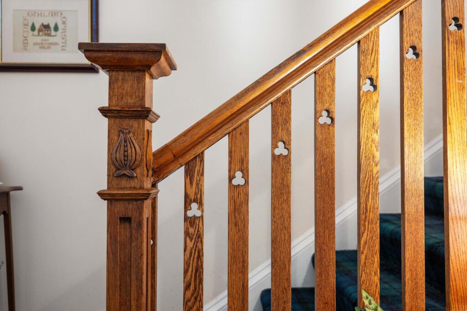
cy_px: 156
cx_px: 234
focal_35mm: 35
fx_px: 454
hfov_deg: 54.4
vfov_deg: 37.9
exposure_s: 1/13
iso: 640
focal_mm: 35
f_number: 4
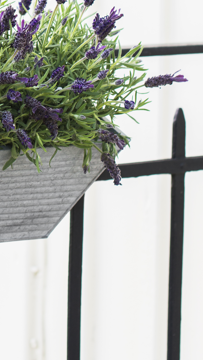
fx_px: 1818
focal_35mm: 190
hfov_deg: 6.3
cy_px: 1
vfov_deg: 11.2
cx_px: -117
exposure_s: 1/200
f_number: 3.2
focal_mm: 50
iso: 100
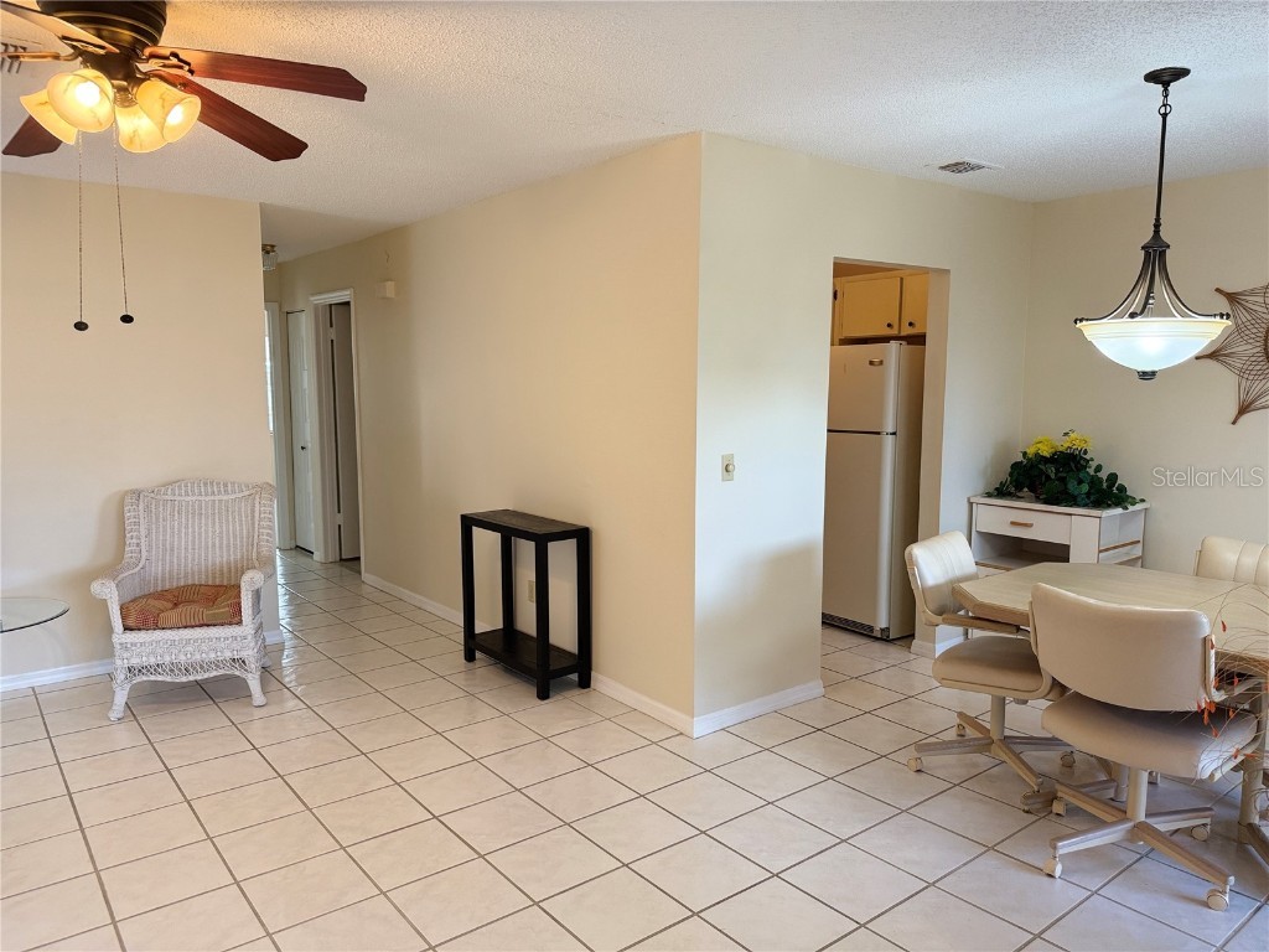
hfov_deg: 71.6
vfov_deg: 56.8
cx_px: 634
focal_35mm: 24
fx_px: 880
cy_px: 476
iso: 200
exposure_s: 1/121
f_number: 1.78
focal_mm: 6.76
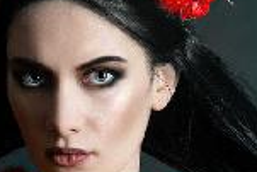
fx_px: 958
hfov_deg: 15.2
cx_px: 75
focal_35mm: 134
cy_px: 94
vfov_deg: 10.3
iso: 320
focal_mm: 45
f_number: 8
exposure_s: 1/160
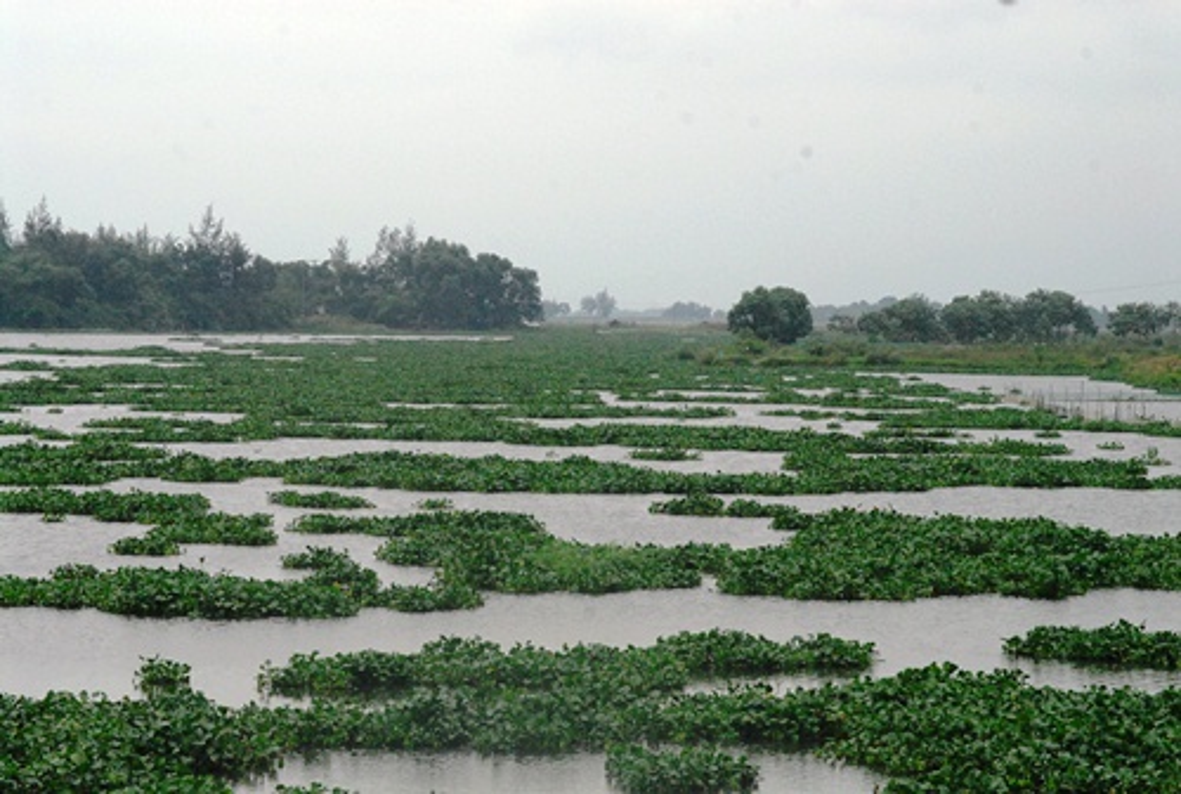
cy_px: 397
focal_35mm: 120
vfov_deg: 11.5
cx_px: 590
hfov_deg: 17.0
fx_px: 3946
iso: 1600
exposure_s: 1/640
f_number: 13
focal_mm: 80
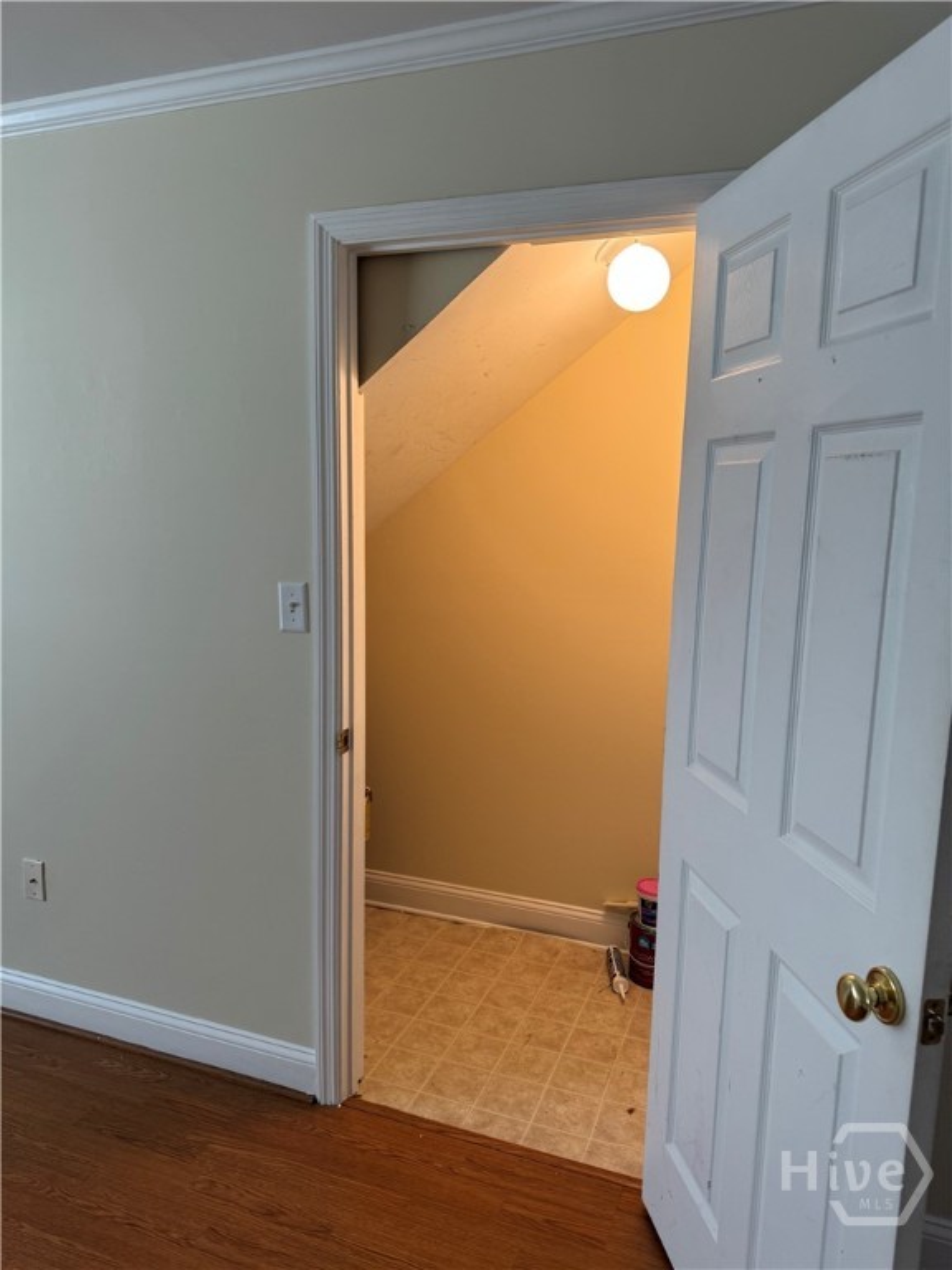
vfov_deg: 71.6
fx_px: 880
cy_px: 635
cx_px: 476
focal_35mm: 24
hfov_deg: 56.8
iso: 125
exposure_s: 1/60
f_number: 1.78
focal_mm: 6.76
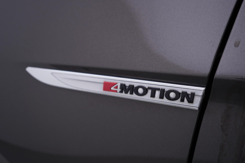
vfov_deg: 36.9
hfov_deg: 53.1
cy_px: 82
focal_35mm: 36
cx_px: 122
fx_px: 245
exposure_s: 1/80
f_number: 4
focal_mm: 24
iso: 125
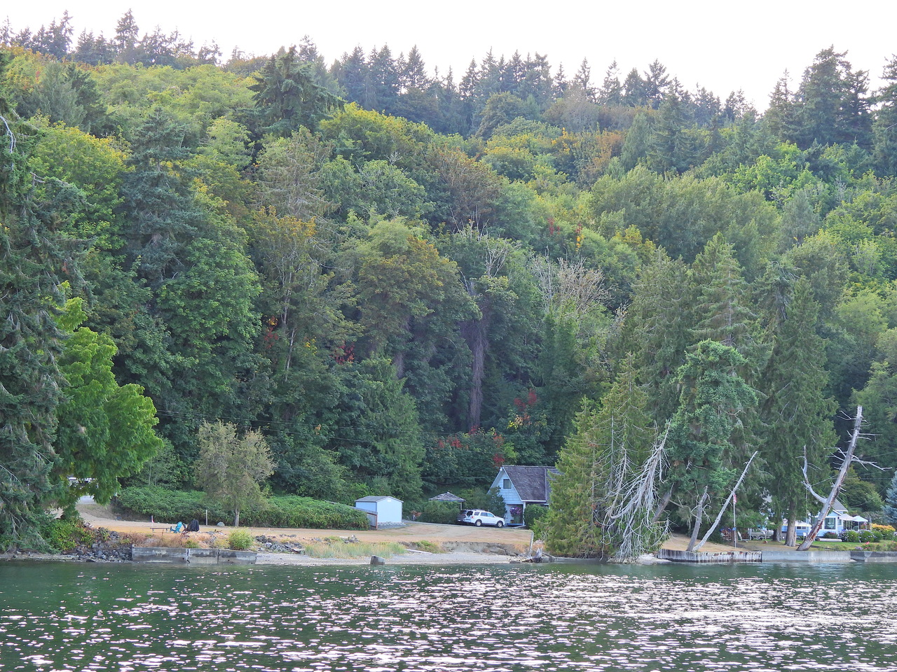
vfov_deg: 15.6
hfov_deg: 20.7
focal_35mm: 95
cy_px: 336
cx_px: 448
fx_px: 2462
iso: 100
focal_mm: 17
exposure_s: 1/80
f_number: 4
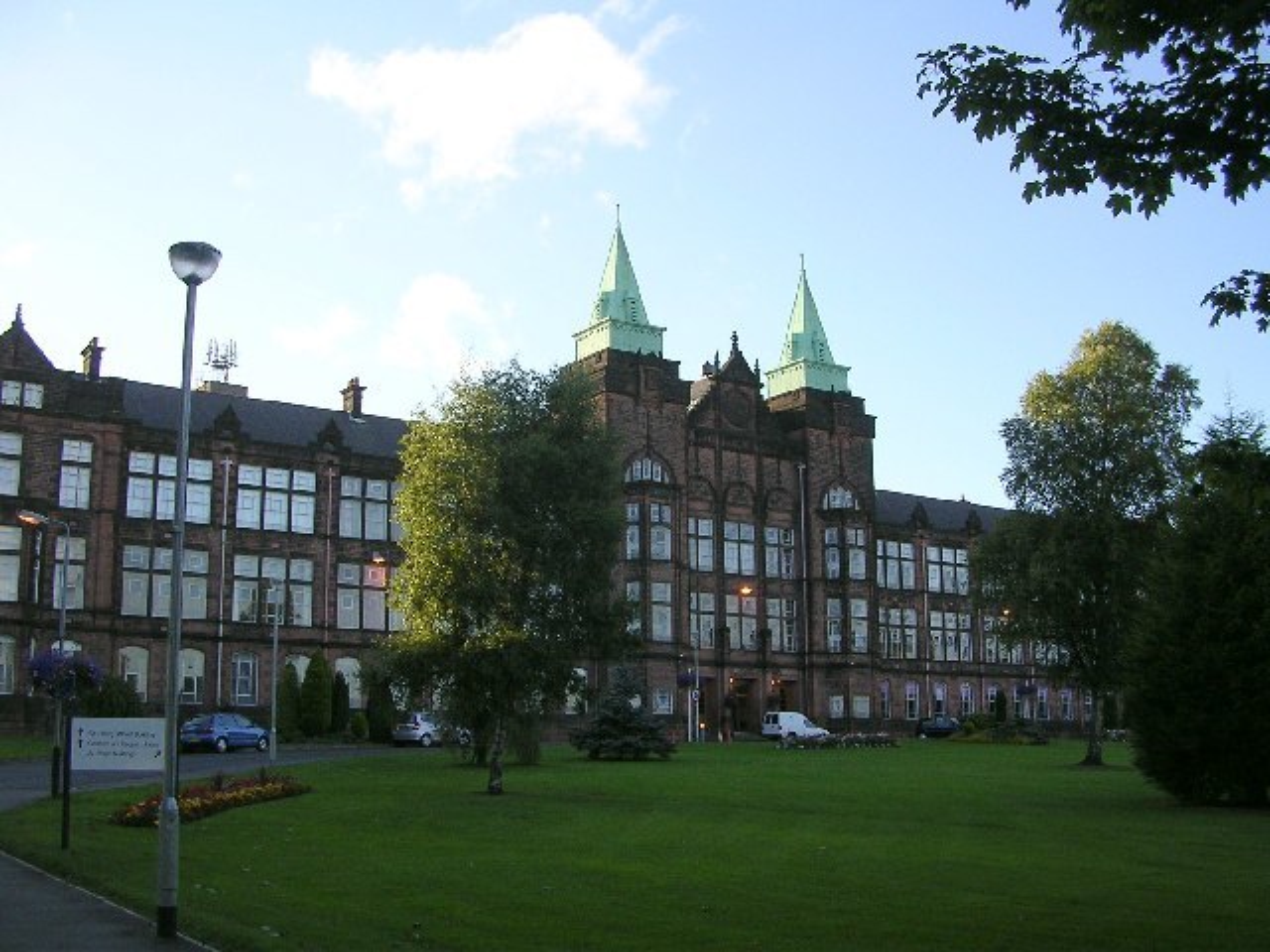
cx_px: 635
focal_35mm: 38
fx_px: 1394
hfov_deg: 49.0
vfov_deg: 37.7
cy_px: 476
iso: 100
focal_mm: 5.8
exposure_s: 1/440
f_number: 2.8
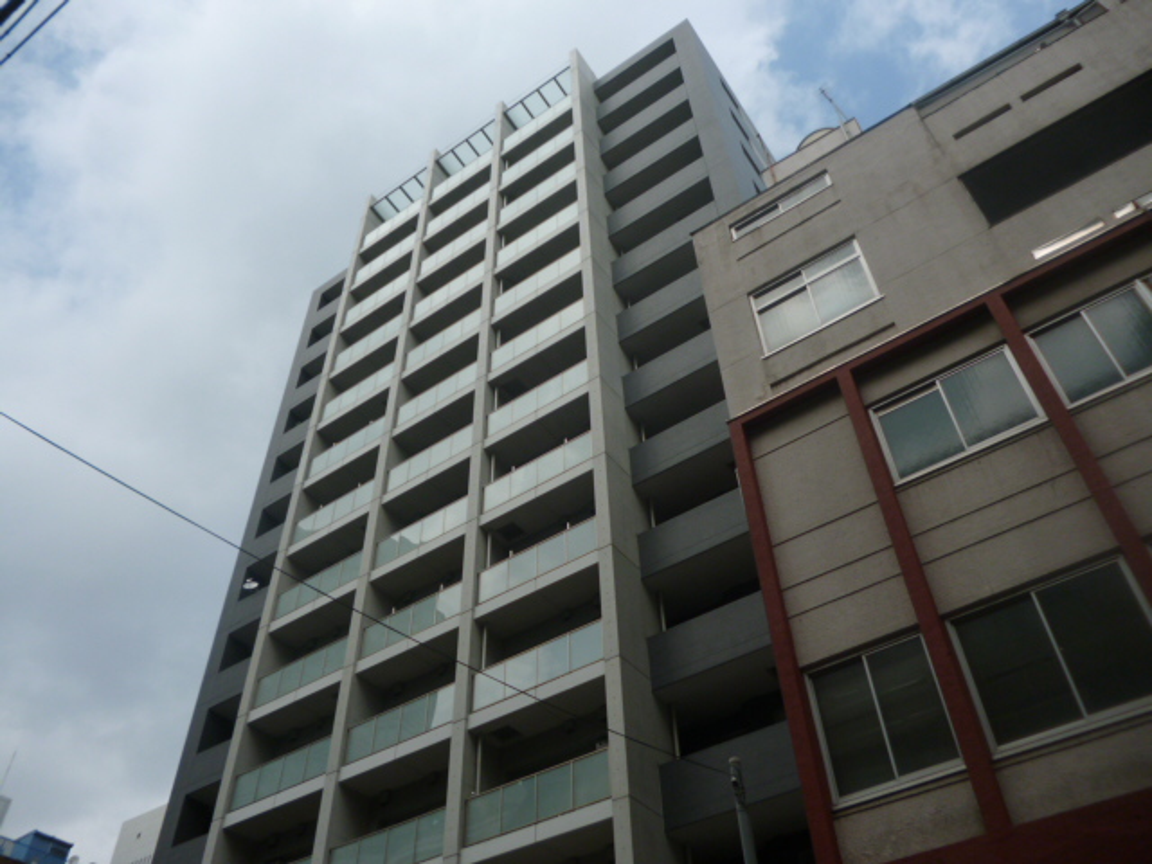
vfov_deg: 49.7
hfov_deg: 63.4
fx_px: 932
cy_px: 432
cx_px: 576
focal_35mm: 28
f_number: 3.1
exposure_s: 1/1000
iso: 100
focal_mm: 5
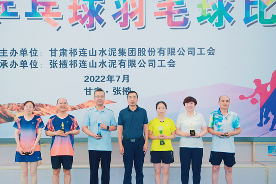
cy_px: 98
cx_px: 112
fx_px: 445
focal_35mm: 58
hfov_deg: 34.4
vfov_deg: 23.4
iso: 1000
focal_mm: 46
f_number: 2.8
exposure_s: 1/640
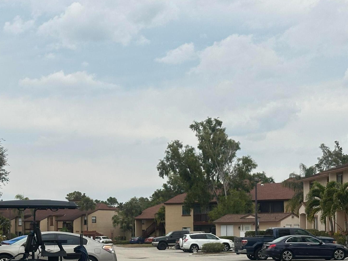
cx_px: 66
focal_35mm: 95
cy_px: 200
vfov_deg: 15.5
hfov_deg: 20.4
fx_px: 955
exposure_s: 1/3058
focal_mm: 6.86
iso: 64
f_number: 1.78
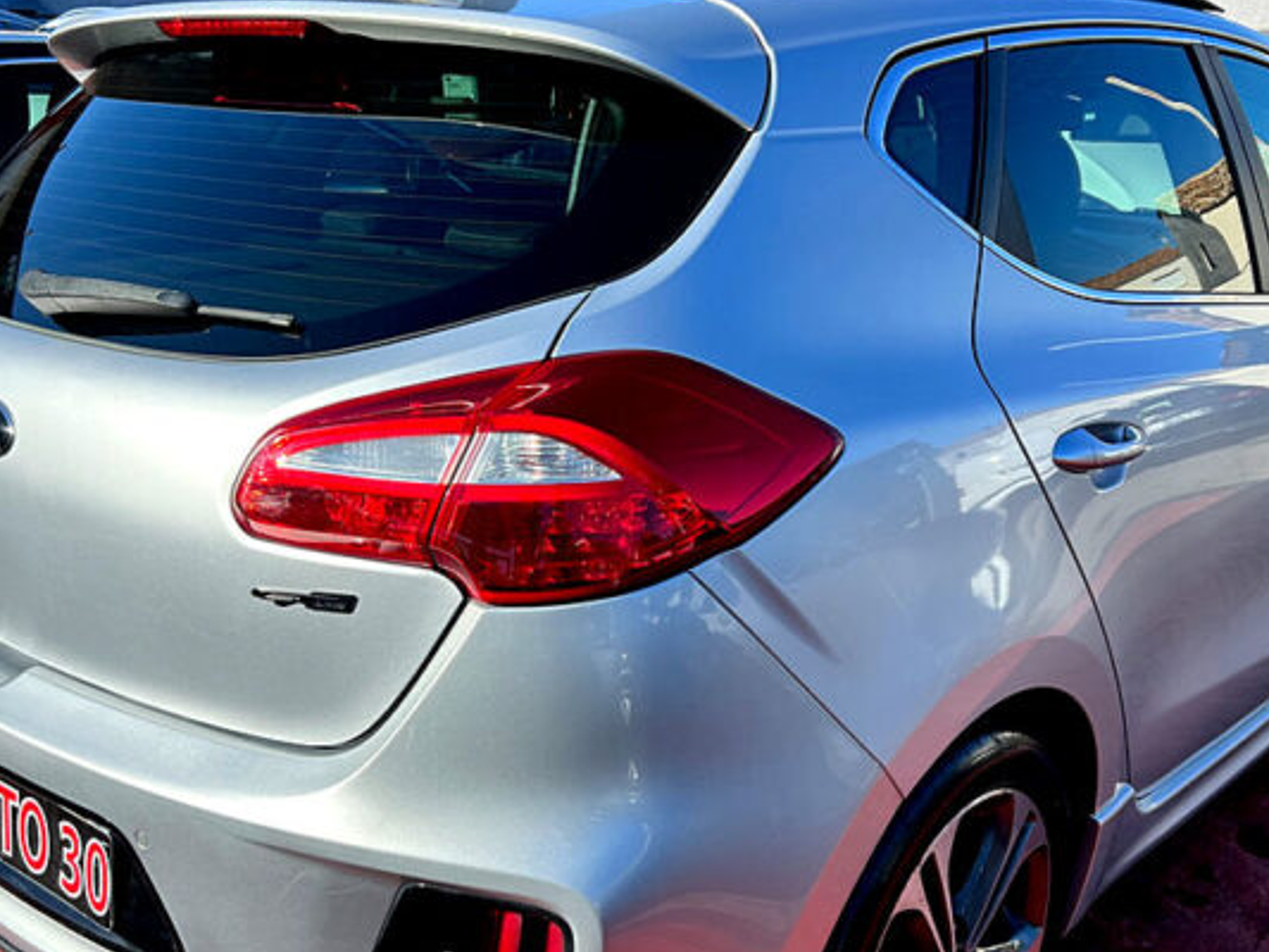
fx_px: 1430
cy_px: 588
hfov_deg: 47.9
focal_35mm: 39
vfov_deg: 36.6
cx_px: 648
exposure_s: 1/2915
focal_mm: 5.7
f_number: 1.5
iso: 50
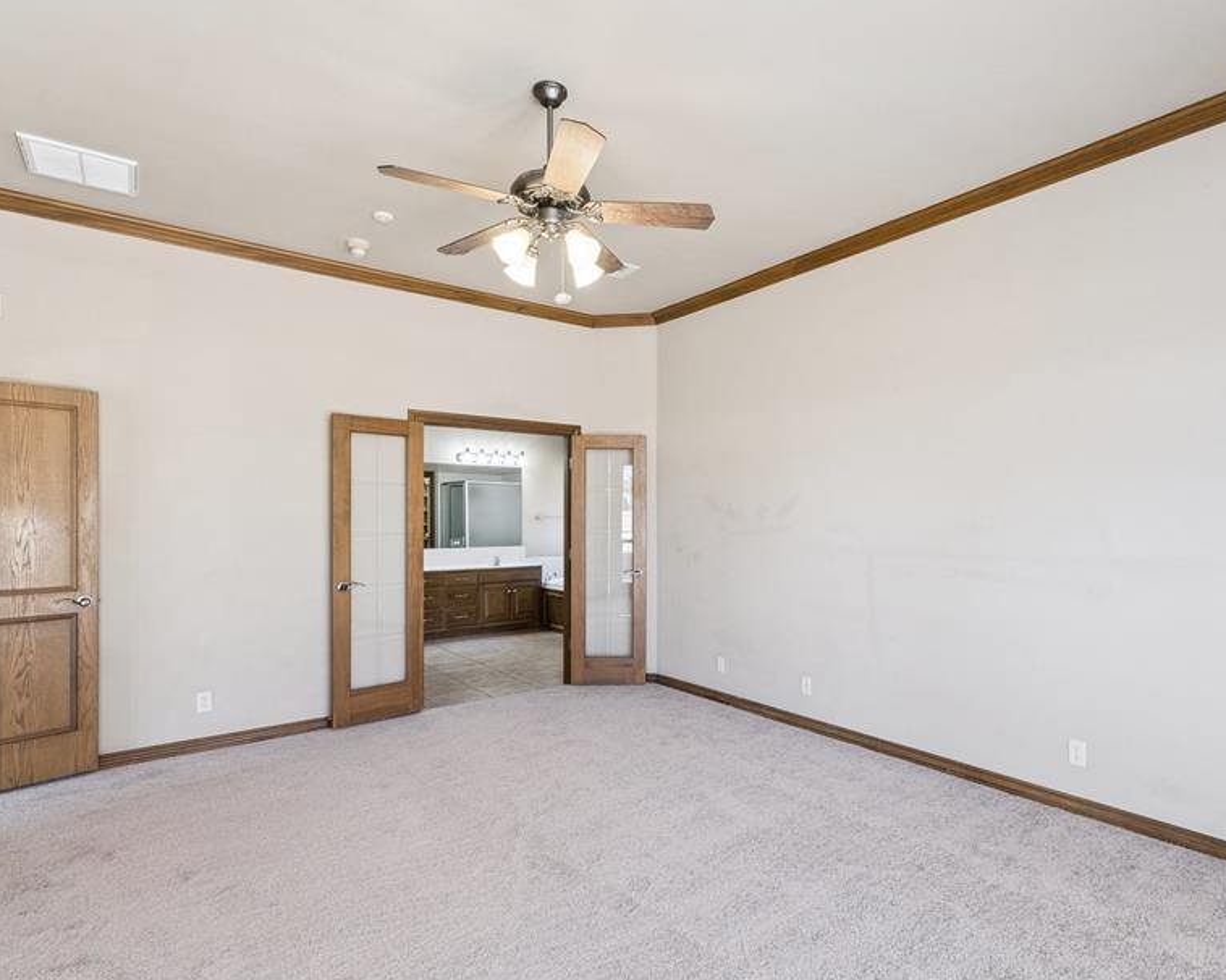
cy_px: 511
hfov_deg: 83.1
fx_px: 689
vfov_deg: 70.8
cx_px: 669
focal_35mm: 19
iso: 200
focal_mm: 10
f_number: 7.1
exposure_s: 1/80
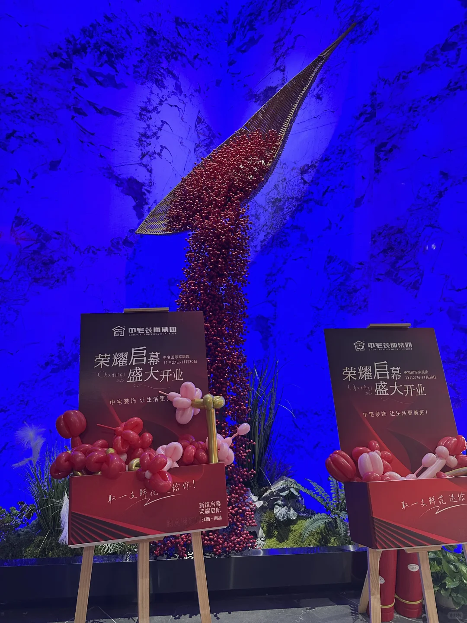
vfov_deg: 71.6
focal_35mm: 24
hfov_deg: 56.8
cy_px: 312
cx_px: 234
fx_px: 432
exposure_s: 1/60
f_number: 1.78
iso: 250
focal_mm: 6.86
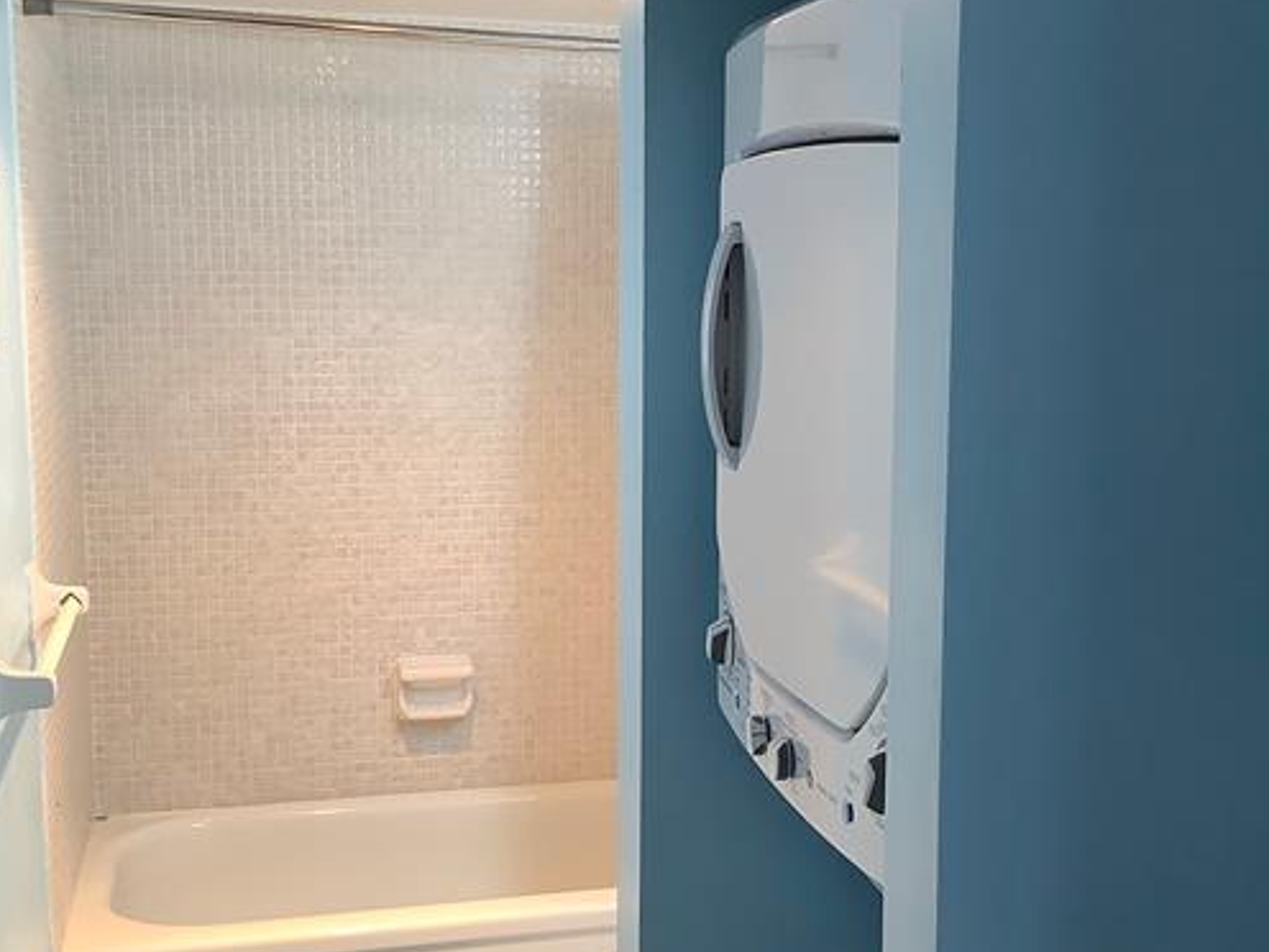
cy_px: 484
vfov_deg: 29.1
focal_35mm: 50
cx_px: 724
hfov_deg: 38.1
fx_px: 1833
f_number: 2.4
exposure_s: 1/50
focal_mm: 3.3
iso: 100
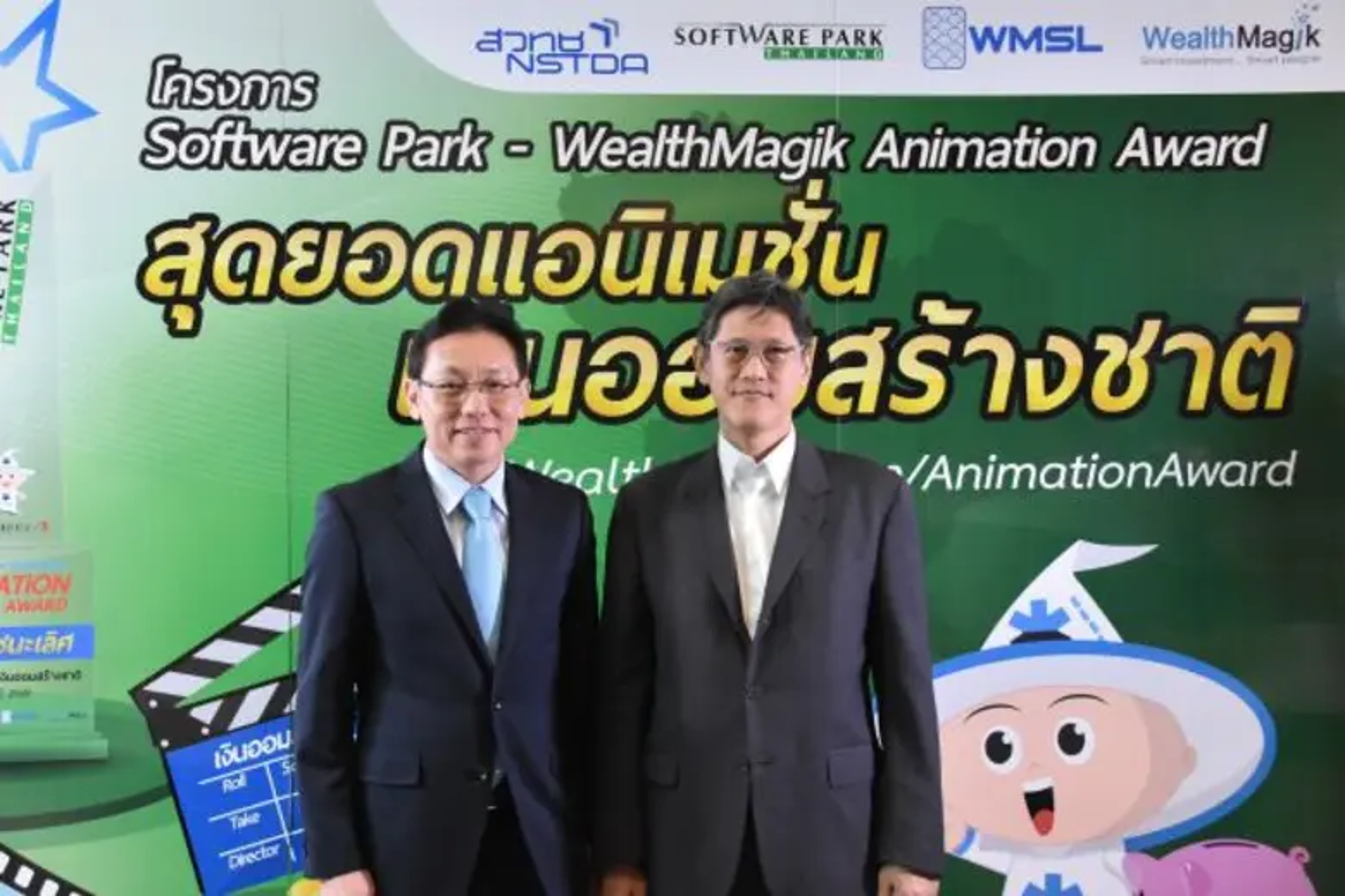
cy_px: 448
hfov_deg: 38.9
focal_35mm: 51
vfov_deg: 26.5
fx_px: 1905
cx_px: 672
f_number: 6.3
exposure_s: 1/160
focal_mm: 34
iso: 3200
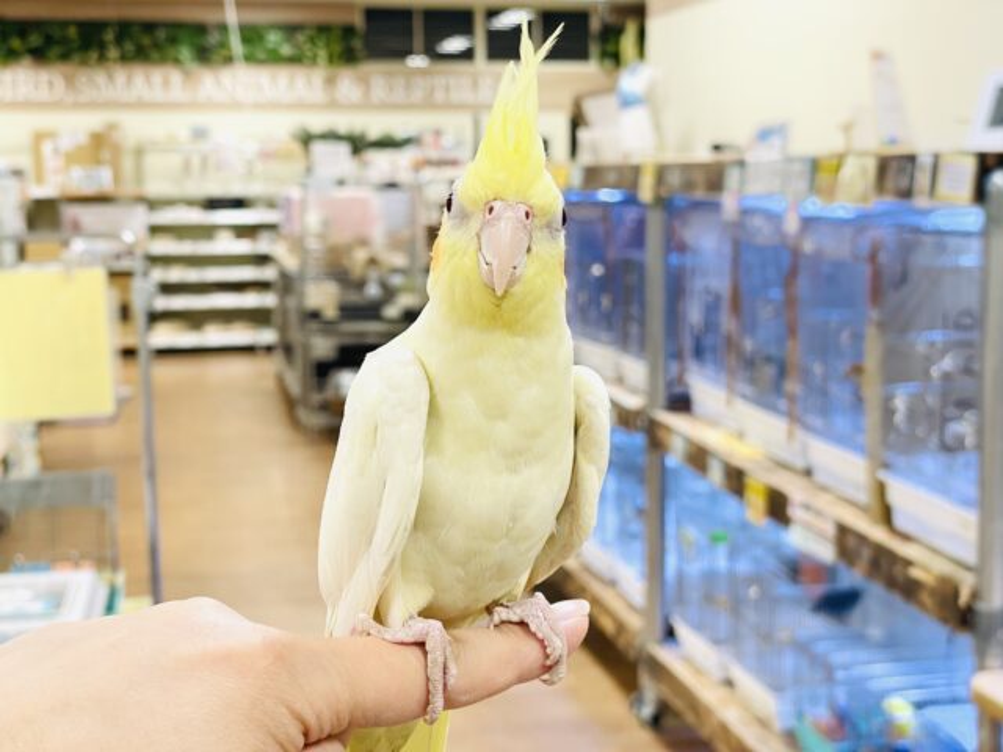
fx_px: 1507
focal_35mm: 52
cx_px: 502
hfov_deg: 36.8
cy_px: 376
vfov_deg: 28.0
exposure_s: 1/99
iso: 100
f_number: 2
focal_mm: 6
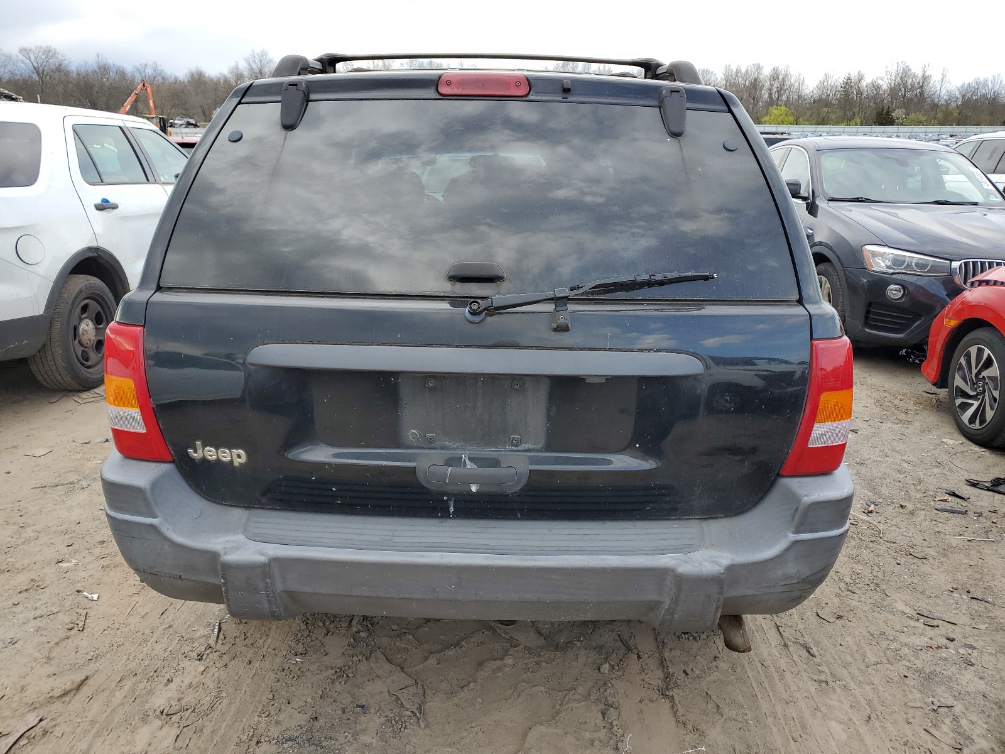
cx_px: 502
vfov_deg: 53.1
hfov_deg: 67.3
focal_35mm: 26
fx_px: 755
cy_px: 377
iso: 50
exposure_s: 1/625
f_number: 1.5
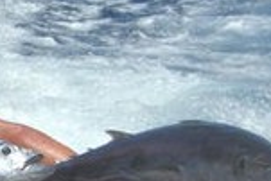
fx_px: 1243
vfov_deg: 8.3
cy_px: 163
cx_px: -185
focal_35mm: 165
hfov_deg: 11.7
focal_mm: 7.9
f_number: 8
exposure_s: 1/250
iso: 80
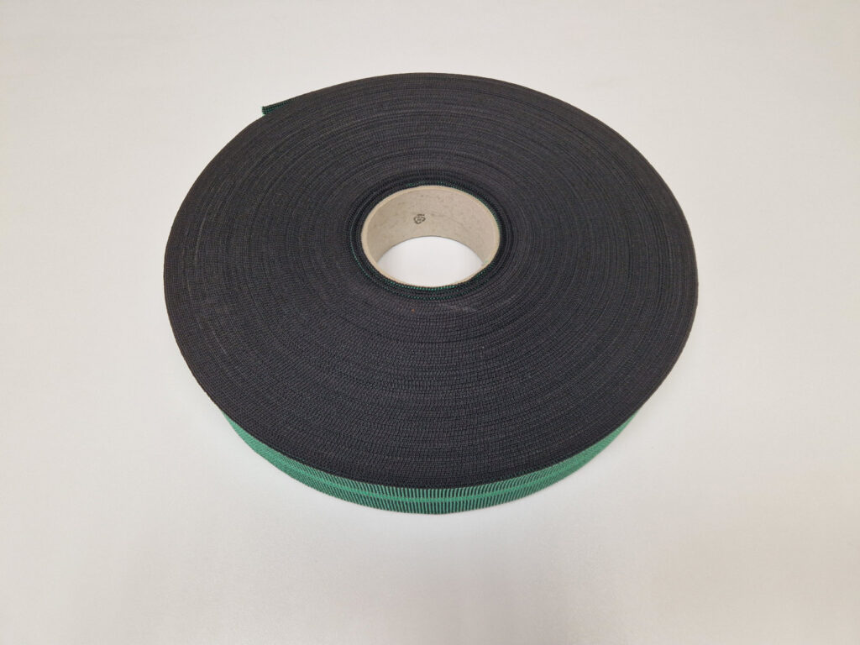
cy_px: 322
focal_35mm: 23
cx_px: 430
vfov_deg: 58.9
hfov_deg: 73.9
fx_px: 571
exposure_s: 1/100
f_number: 1.8
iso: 160
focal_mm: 5.4
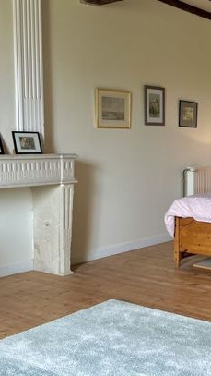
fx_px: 487
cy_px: 170
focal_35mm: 49
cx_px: 176
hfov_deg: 24.0
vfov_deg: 42.0
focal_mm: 5.7
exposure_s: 1/100
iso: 32
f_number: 1.5
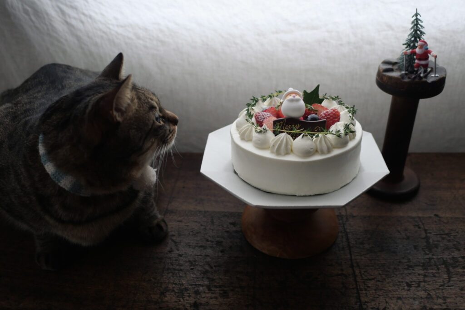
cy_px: 155
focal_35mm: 31
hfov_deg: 60.3
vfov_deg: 42.3
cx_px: 232
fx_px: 400
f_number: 1.7
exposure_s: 1/60
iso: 800
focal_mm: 15
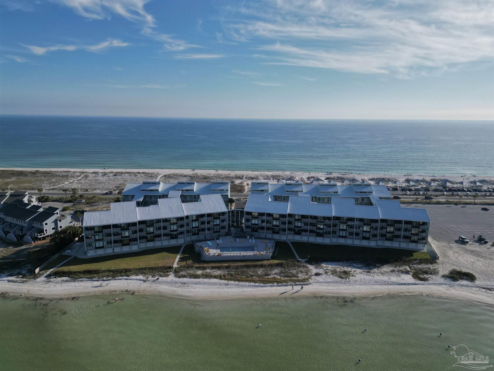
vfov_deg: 56.8
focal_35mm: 24
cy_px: 186
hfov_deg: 71.6
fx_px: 343
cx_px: 247
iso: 200
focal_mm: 6.72
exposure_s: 1/5000
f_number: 1.7
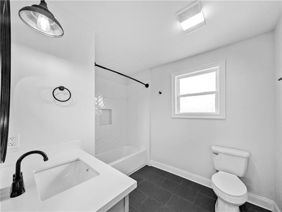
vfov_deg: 94.6
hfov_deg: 110.5
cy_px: 106
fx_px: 98
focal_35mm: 12
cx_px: 141
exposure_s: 1/125
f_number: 2
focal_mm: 2.23
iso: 50
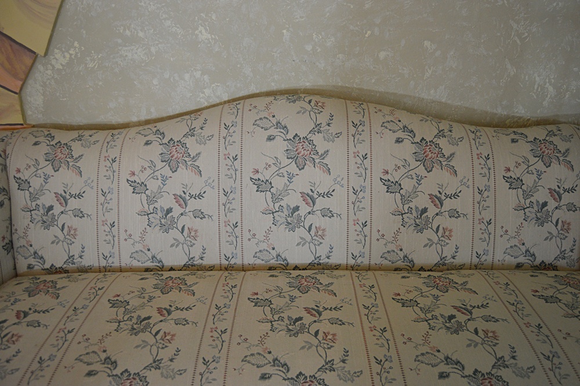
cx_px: 290
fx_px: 459
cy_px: 193
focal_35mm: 28
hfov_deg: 64.6
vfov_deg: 45.6
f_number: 3.5
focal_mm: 19
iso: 560
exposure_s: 1/60
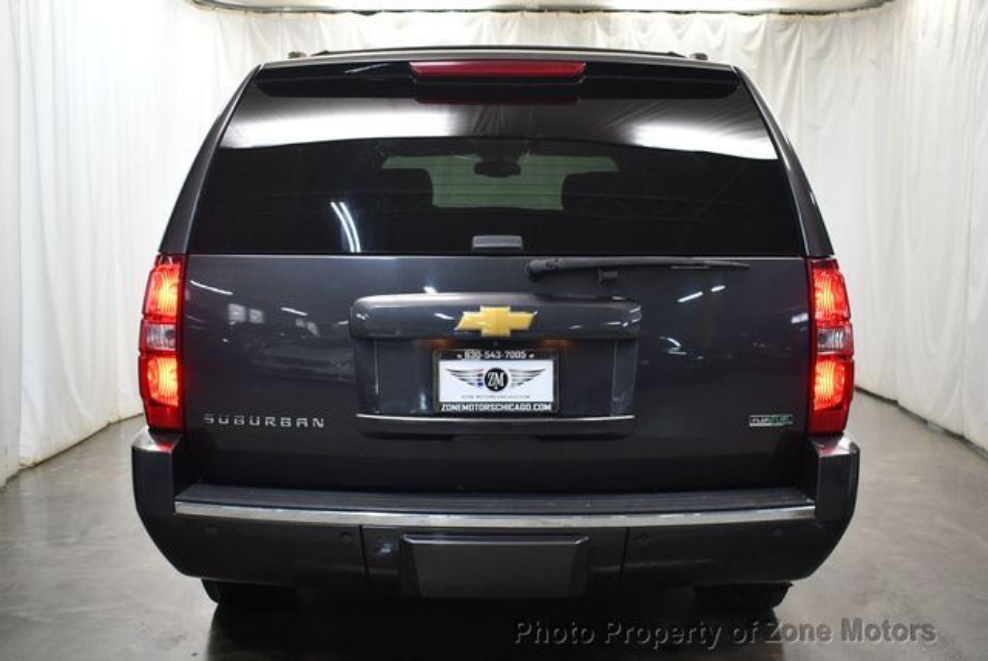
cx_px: 494
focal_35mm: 44
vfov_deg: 30.6
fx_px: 1209
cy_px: 330
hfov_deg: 44.5
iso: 1100
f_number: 3.8
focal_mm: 22
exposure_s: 1/125
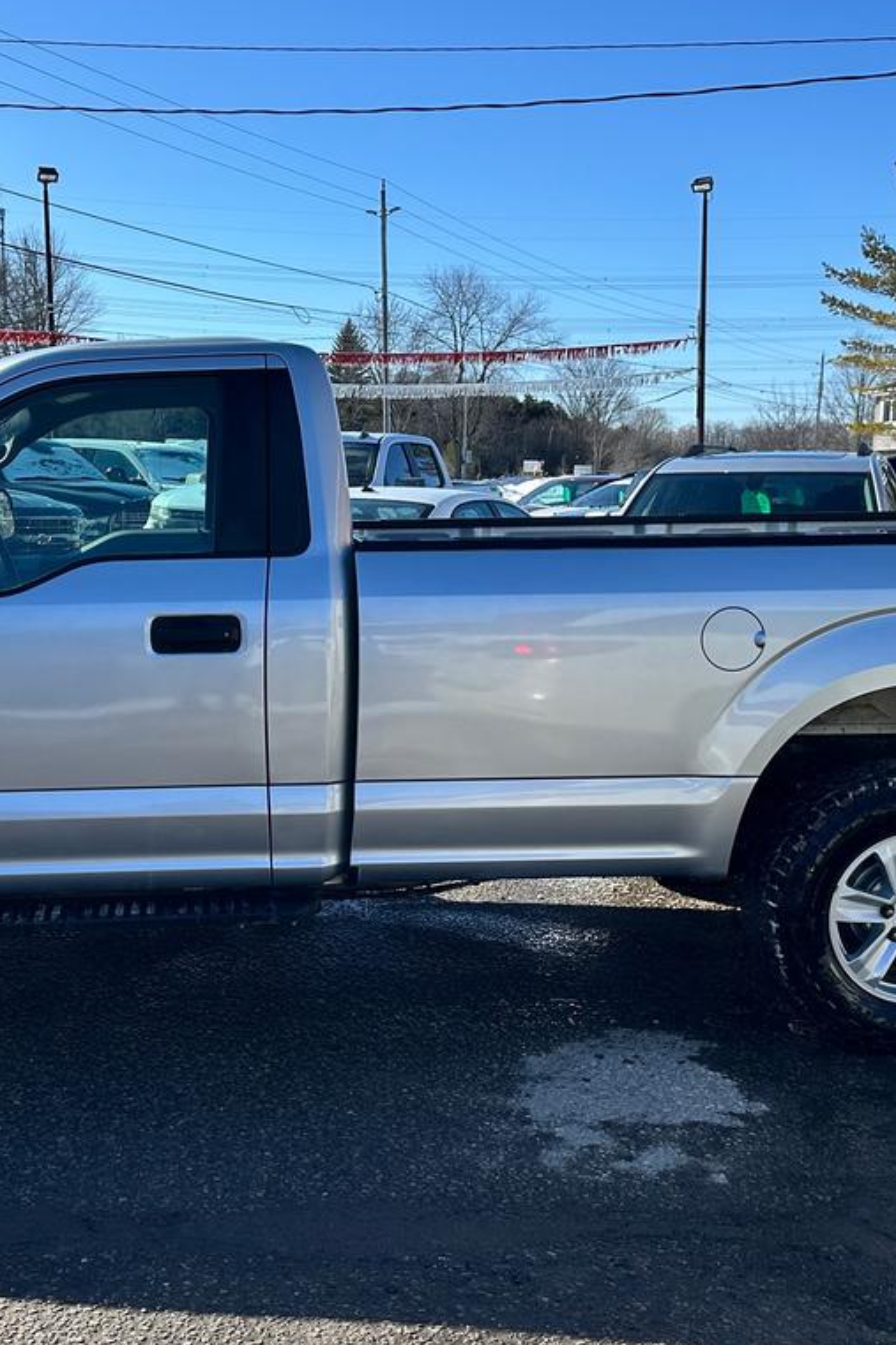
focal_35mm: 42
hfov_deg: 31.7
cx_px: 308
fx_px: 1569
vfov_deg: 46.4
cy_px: 631
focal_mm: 6.86
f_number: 1.78
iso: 80
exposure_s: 1/4348
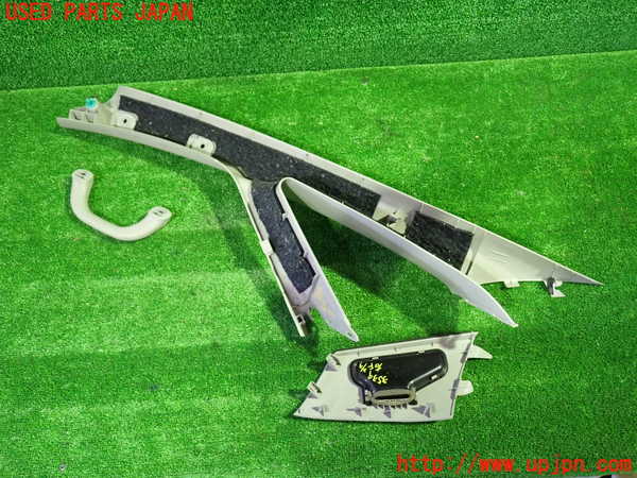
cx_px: 318
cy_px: 239
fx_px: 515
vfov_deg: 49.7
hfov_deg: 63.4
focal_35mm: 28
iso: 800
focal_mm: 5.05
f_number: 2.2
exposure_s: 1/30
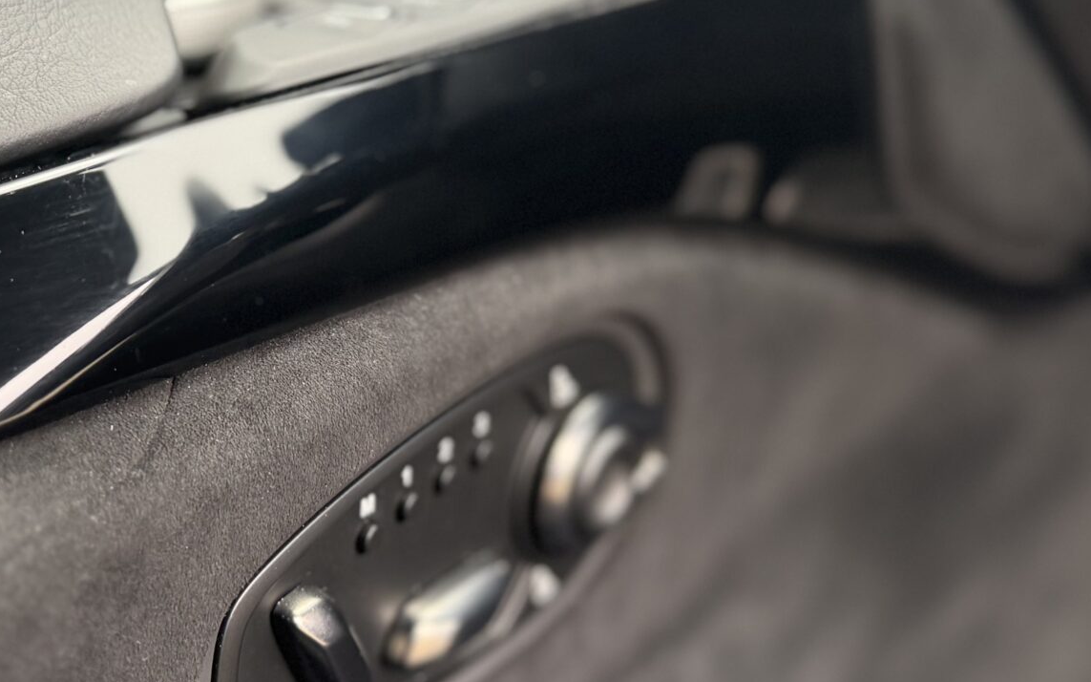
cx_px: 178
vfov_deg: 22.6
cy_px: 212
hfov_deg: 34.3
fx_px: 1695
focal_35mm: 57
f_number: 1.78
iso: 200
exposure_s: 1/121
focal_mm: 6.76
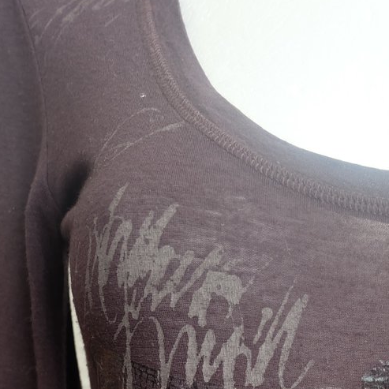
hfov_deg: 26.5
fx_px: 788
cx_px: 373
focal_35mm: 62
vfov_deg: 23.4
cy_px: 550
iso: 400
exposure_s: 1/34
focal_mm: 16
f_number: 4
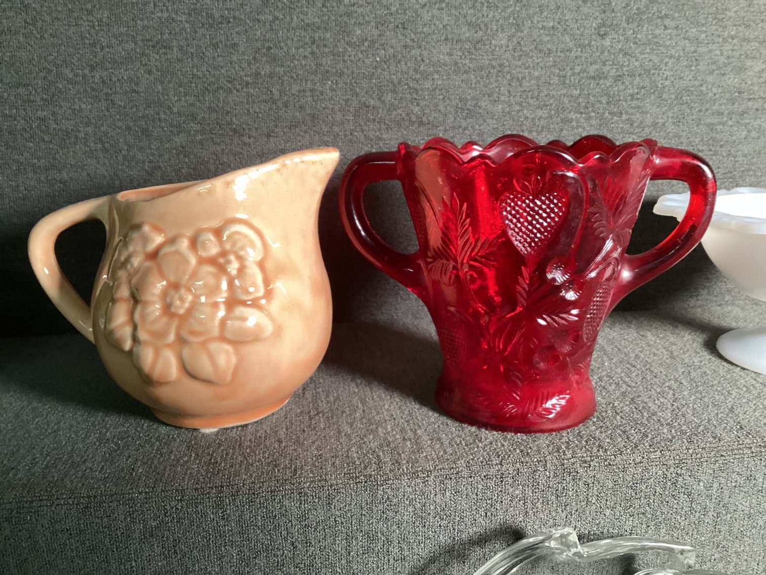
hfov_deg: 58.3
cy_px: 288
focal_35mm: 31
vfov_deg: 45.4
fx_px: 686
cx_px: 383
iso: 320
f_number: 2.4
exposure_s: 1/40
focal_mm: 3.3
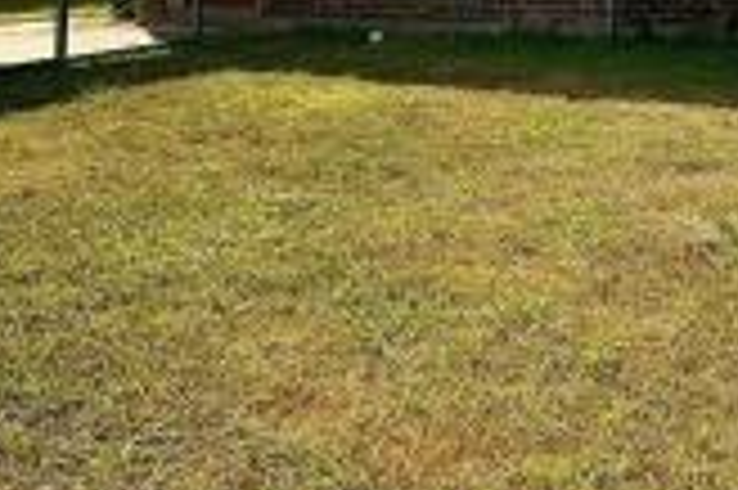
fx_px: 1249
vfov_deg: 20.4
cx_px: 490
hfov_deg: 32.6
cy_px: -135
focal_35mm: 61
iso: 80
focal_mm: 6.86
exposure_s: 1/7576
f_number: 1.78
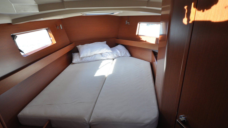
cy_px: 69
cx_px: 115
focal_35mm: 19
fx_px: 115
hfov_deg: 89.6
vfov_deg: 58.3
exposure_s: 1/60
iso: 400
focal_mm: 12
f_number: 4.5
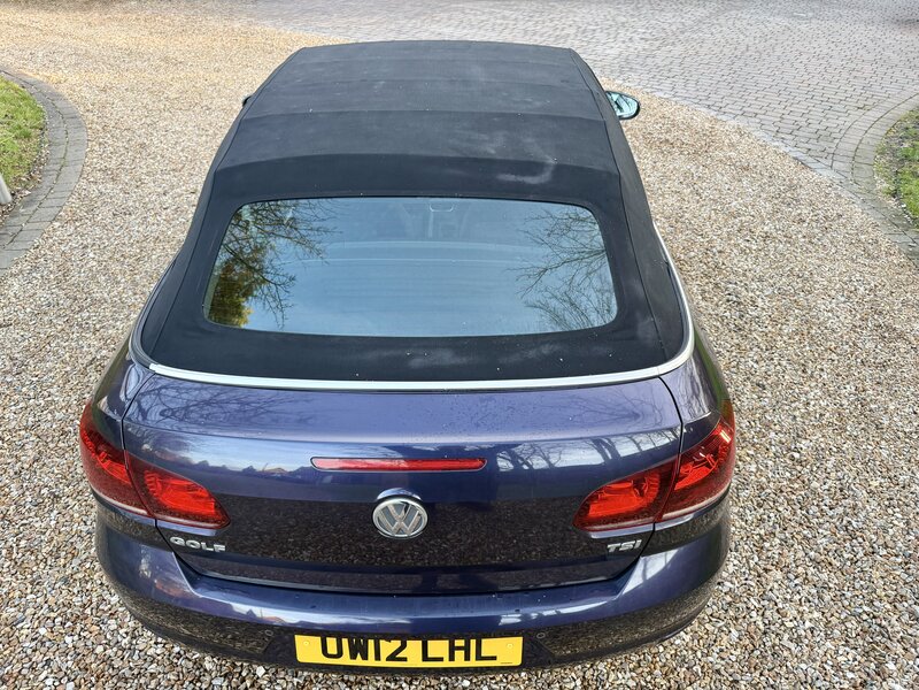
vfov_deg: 56.8
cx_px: 460
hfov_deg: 71.6
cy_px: 345
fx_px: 637
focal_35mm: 24
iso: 125
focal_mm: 6.76
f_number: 1.78
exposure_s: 1/121
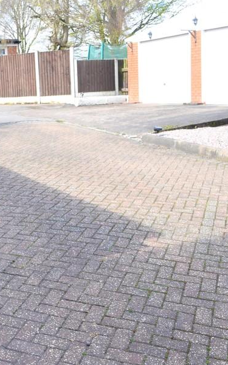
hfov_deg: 26.8
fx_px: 467
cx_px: 41
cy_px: 177
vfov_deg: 42.6
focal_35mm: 47
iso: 200
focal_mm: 18
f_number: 7.1
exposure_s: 1/250
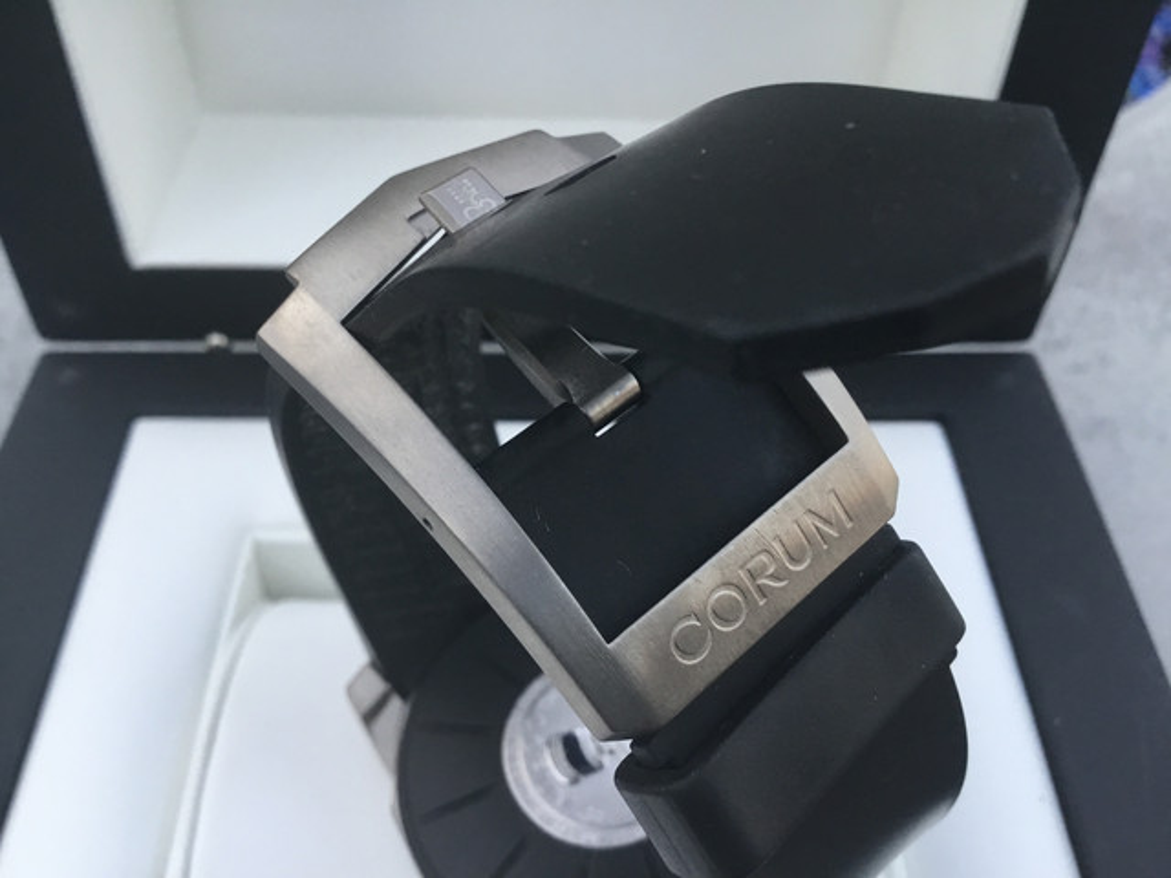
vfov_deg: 45.4
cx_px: 586
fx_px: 1049
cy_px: 439
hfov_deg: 58.4
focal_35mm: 31
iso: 40
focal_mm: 3.3
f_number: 2.4
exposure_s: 1/30
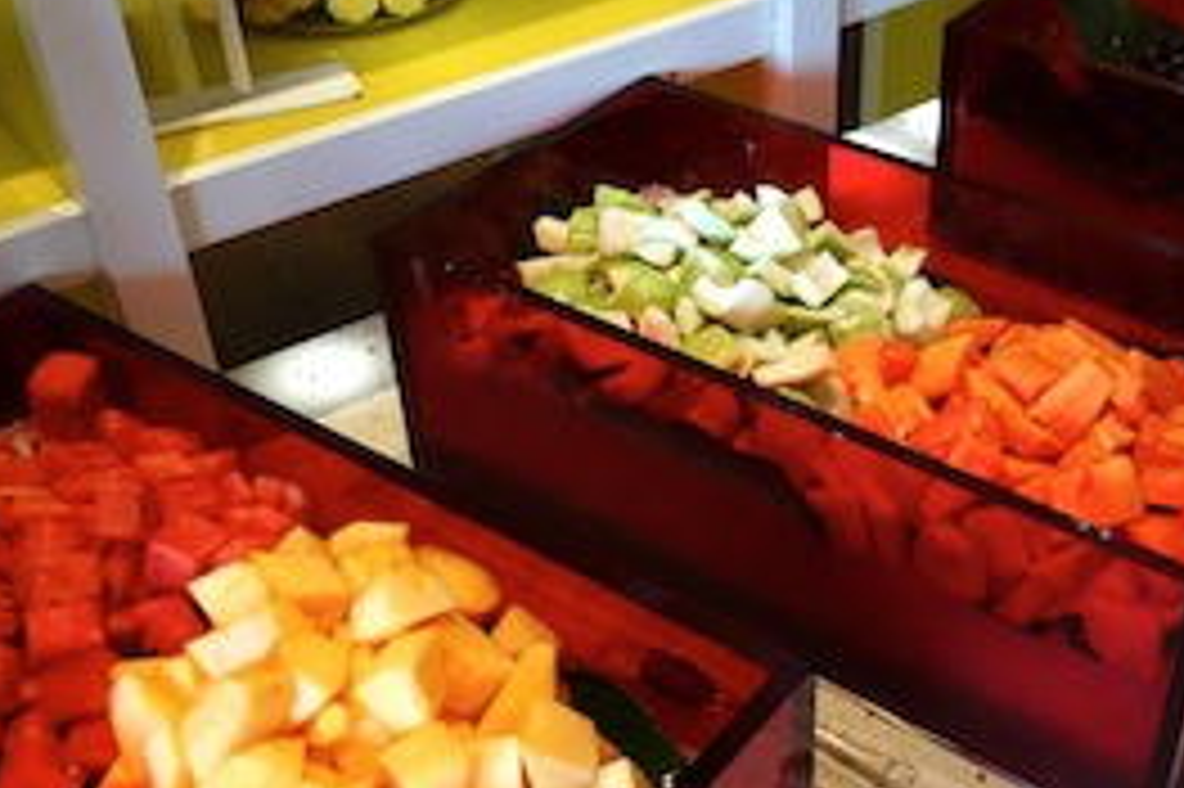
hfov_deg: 40.9
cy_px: 459
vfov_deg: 28.0
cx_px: 738
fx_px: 1578
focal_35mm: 48
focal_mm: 10.4
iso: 800
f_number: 1.8
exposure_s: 1/60
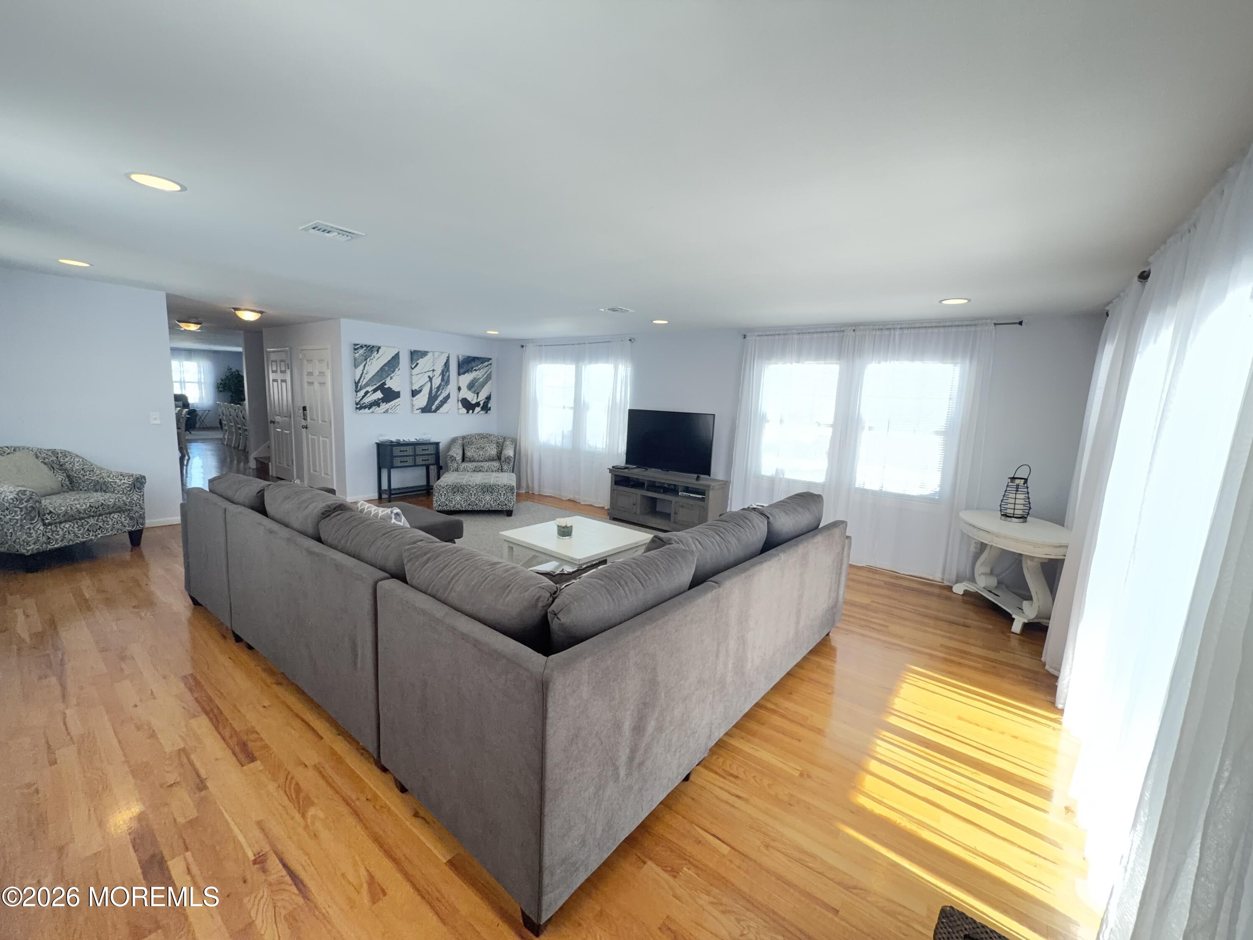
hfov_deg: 102.1
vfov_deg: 85.7
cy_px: 470
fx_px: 507
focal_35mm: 14
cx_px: 626
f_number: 2.2
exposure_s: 1/120
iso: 160
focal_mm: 2.22
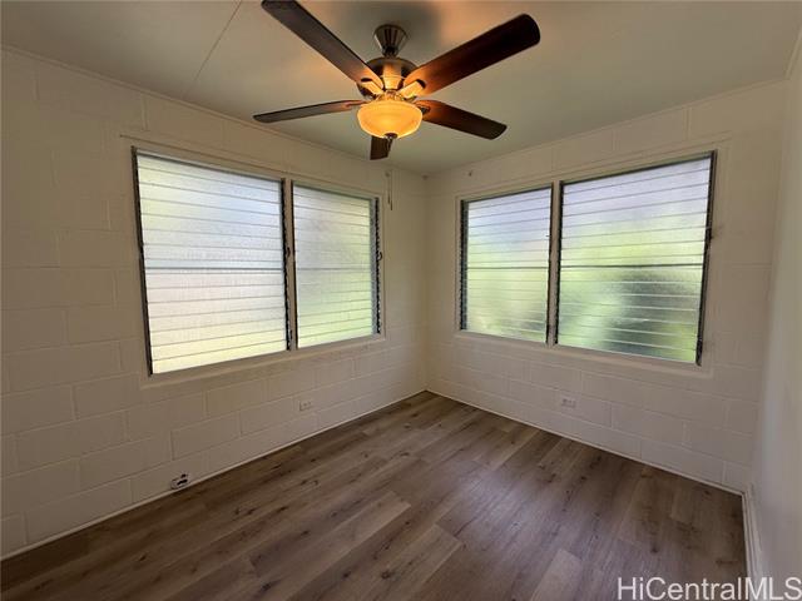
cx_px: 401
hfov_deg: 102.1
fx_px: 324
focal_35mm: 14
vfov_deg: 85.7
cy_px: 300
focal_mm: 2.22
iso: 50
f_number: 2.2
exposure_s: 1/118
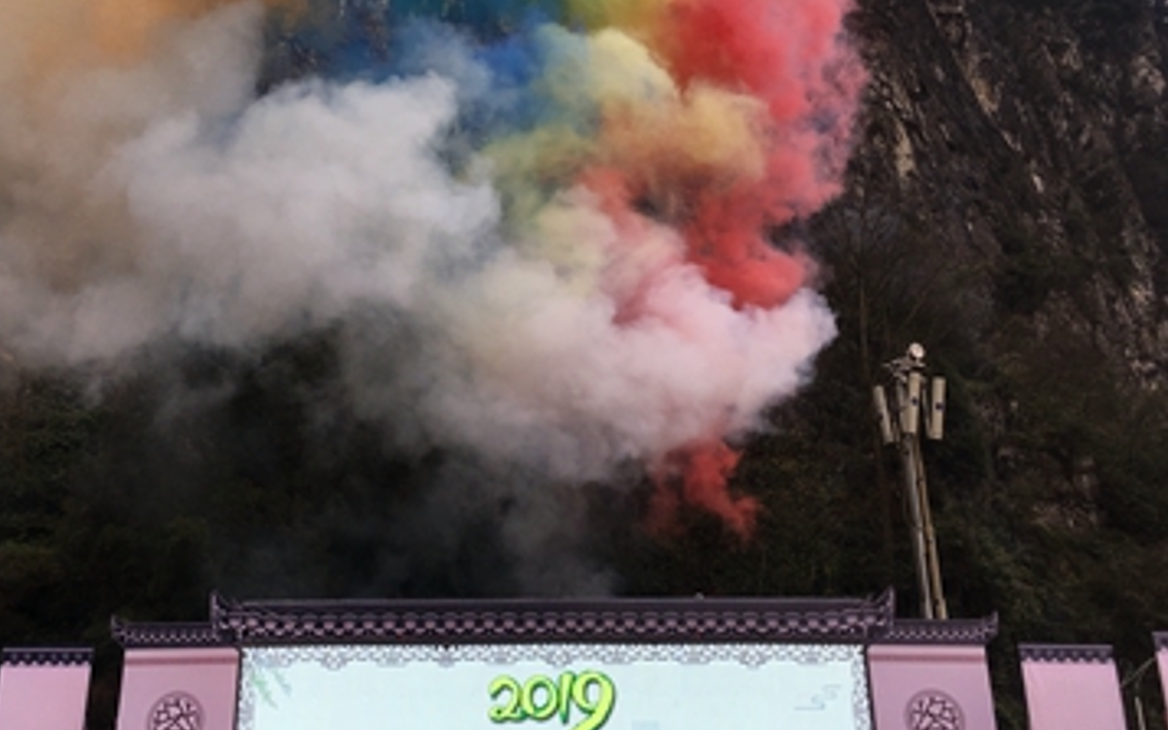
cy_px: 319
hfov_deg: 46.1
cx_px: 494
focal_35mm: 43
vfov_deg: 29.8
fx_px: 1369
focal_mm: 4.15
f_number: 2.2
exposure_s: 1/297
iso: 25
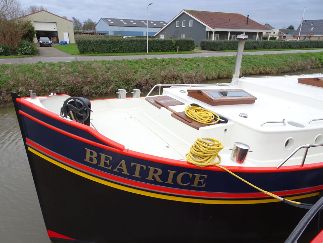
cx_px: 162
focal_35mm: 24
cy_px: 122
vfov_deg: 56.8
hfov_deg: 71.6
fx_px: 224
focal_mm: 4.1
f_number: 4
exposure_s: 1/30
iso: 80
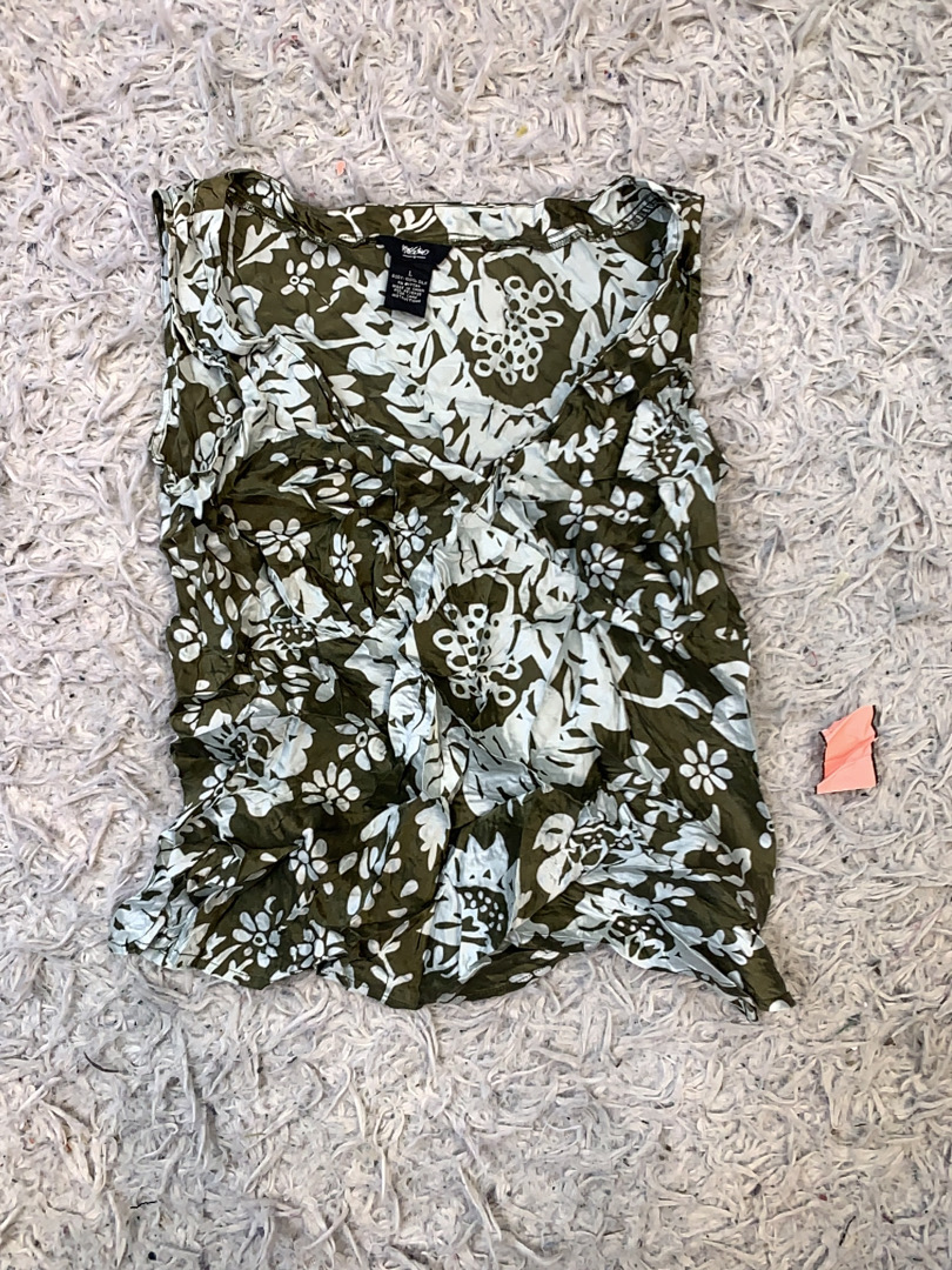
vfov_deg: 67.3
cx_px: 476
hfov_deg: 53.1
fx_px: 953
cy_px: 635
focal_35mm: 26
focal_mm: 4.25
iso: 64
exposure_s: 1/100
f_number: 1.8
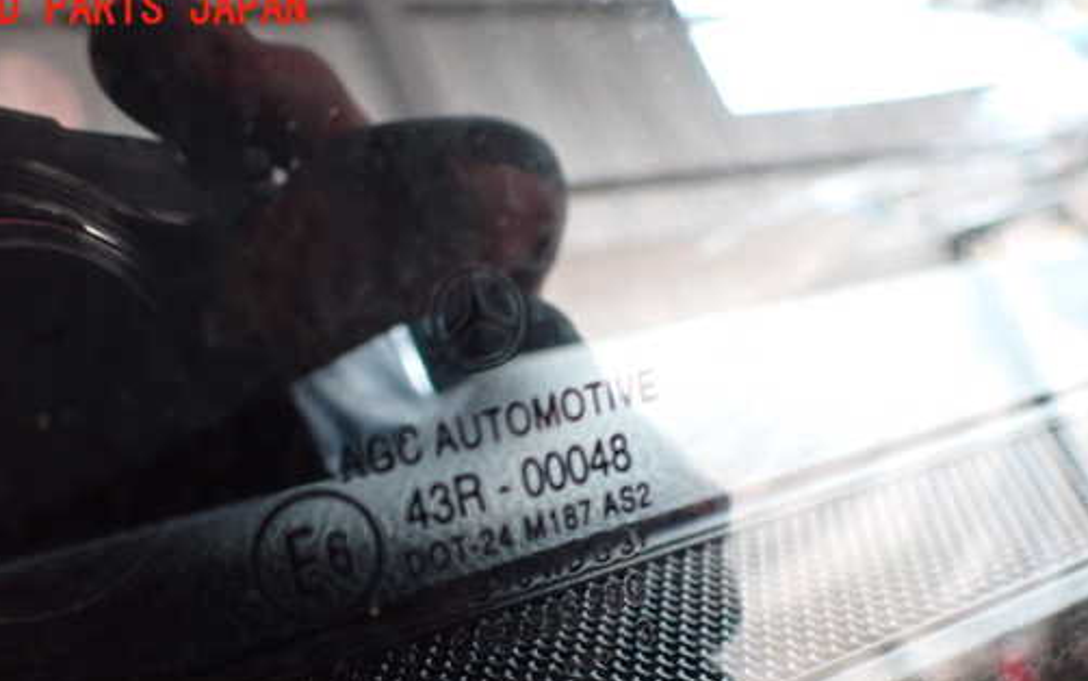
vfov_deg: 33.2
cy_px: 471
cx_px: 564
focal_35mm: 38
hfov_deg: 51.5
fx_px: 1127
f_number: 2.3
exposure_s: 1/50
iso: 800
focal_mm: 5.4
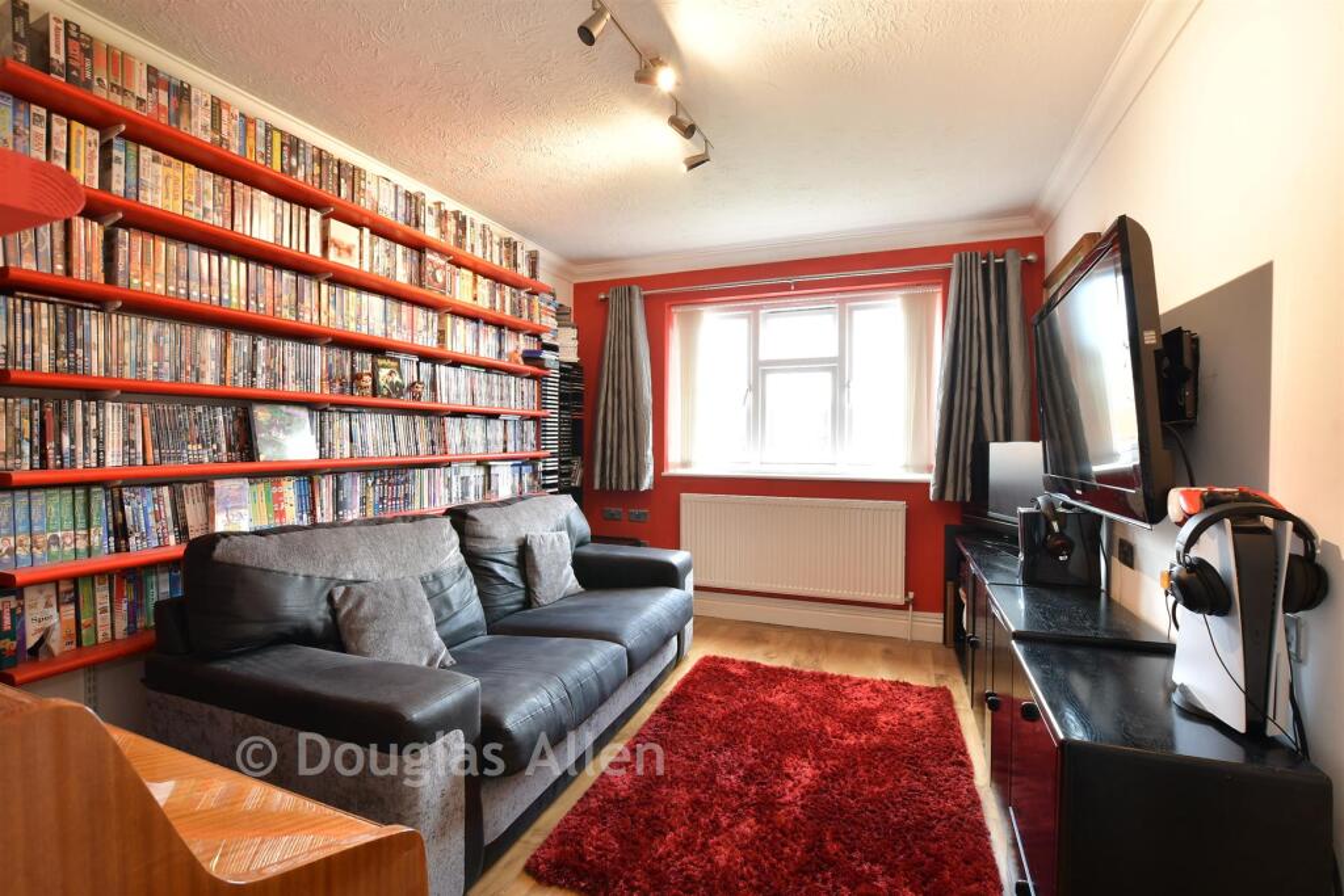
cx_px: 672
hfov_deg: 100.4
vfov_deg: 77.3
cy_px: 448
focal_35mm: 15
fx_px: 560
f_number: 8
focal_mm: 10
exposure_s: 1/4
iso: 250
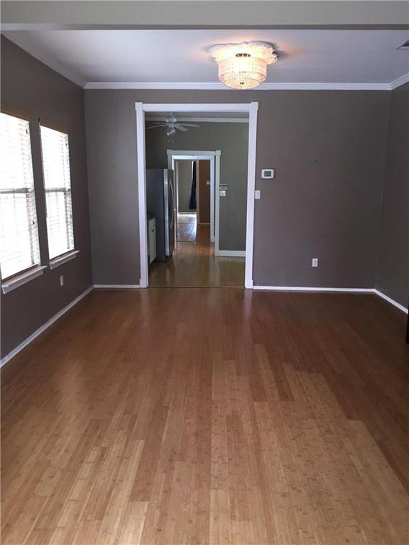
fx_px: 457
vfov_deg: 61.7
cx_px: 204
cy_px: 272
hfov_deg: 48.2
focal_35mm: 29
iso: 125
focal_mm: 4.15
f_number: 2.2
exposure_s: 1/30
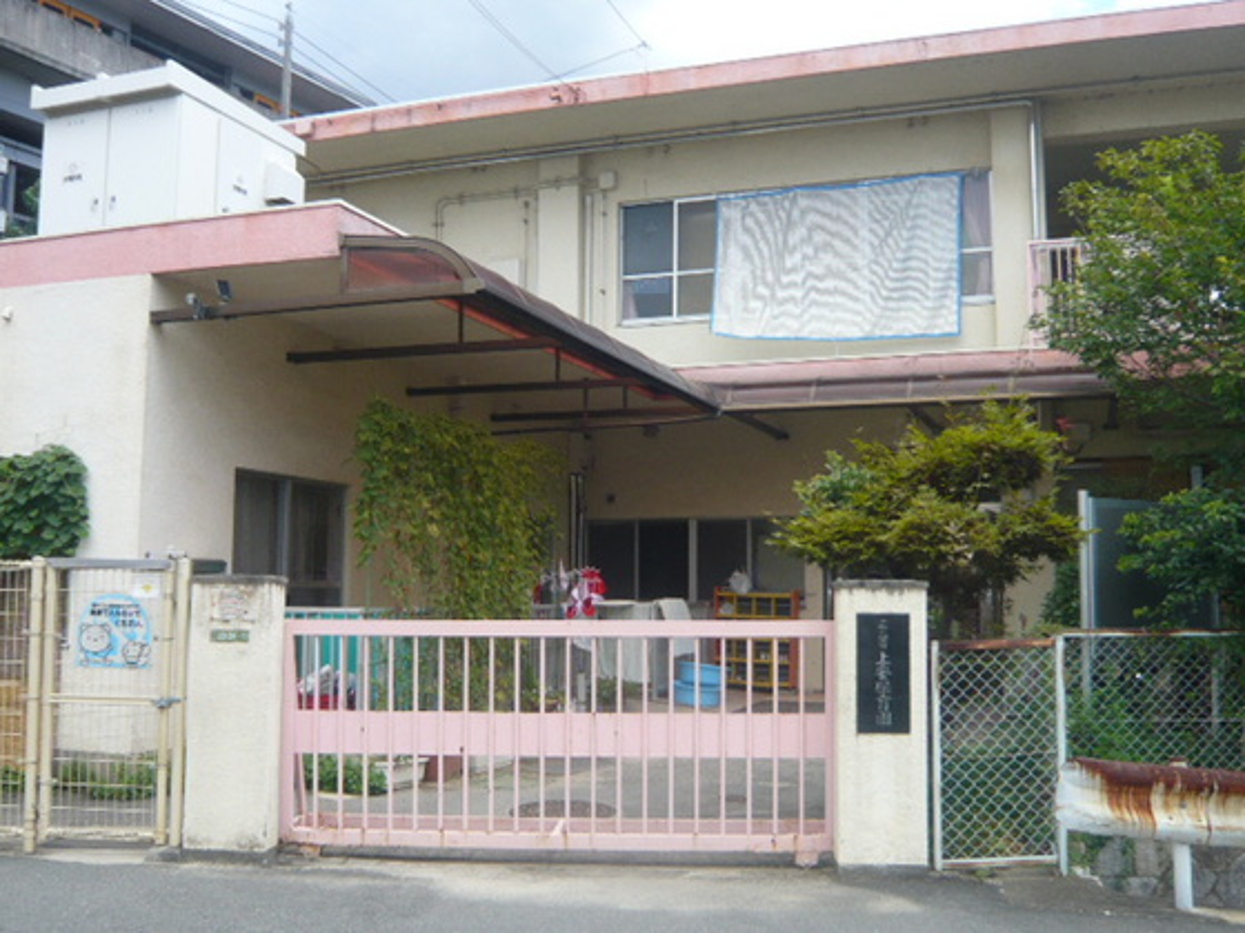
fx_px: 1223
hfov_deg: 54.0
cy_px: 466
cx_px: 622
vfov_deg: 41.8
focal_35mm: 34
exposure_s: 1/500
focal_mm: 4.6
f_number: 2.8
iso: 100
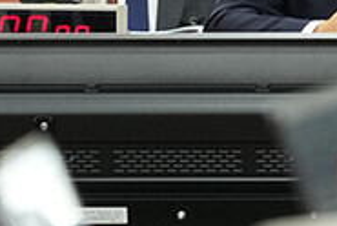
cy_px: -29
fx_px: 5101
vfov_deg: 2.5
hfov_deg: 3.8
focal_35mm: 544
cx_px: 605
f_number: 5.6
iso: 2500
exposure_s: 1/125
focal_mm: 105
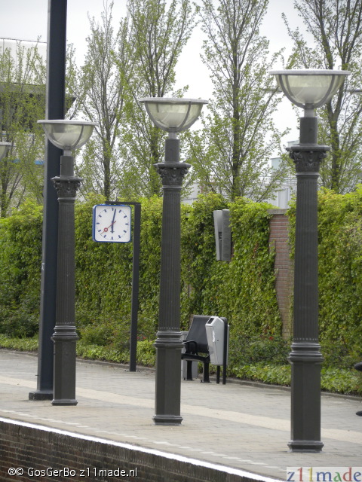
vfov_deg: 5.9
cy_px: 241
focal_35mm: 337
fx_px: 4699
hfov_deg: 4.4
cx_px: 181
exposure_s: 1/140
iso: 150
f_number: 5
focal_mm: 59.9
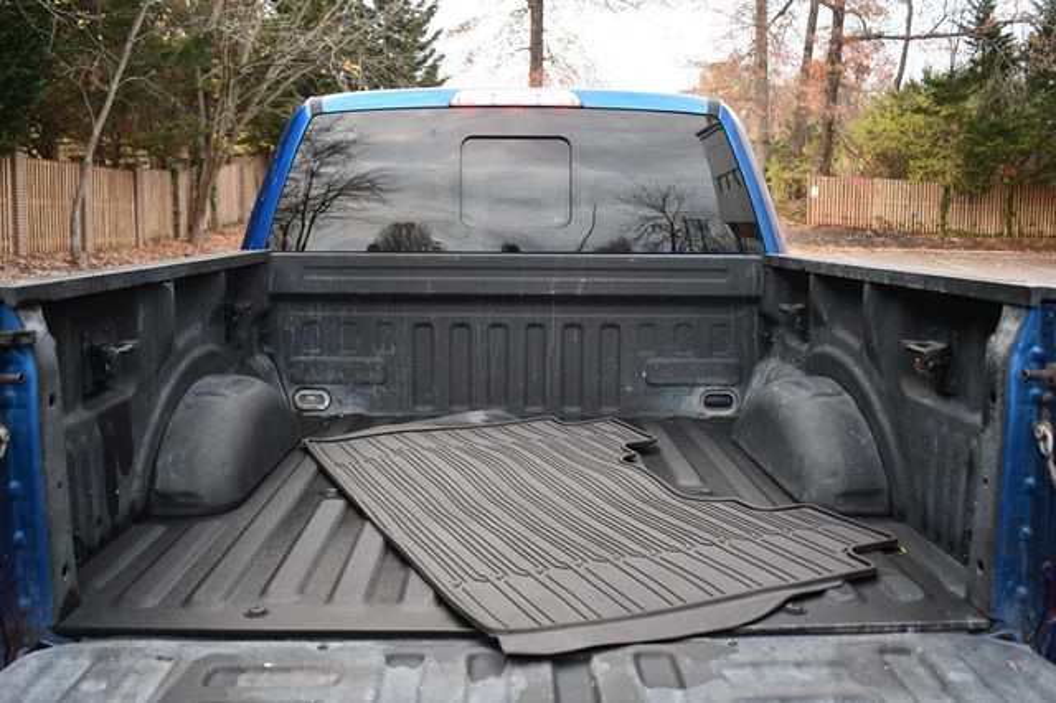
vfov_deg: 39.9
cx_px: 528
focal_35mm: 33
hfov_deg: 57.2
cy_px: 352
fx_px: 967
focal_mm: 22
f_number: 3.8
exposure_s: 1/125
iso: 2000
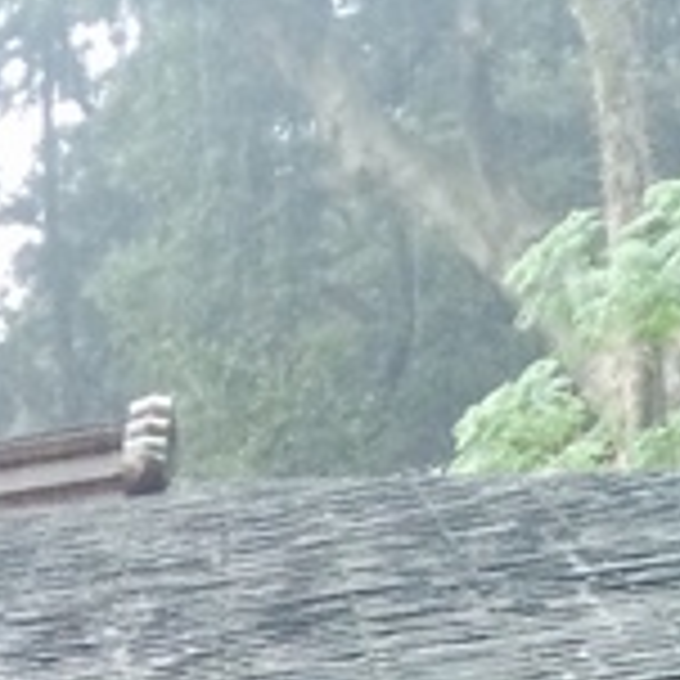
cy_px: 1869
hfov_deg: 11.0
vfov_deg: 9.6
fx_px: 3378
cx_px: -351
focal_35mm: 152
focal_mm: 4.12
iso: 100
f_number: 2.2
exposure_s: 1/30
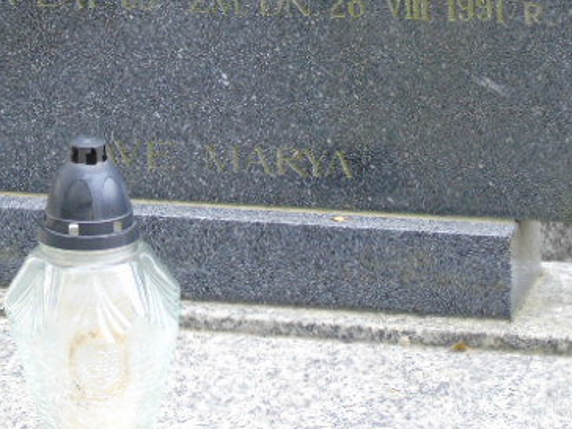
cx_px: 264
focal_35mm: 190
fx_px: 3140
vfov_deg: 7.8
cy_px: 60
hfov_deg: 10.4
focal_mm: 19
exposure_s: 1/60
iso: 250
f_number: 4.4
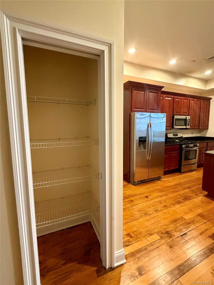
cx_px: 107
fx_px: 115
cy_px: 142
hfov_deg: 85.7
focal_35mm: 14
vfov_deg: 102.1
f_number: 2.2
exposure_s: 1/60
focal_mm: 2.22
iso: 640
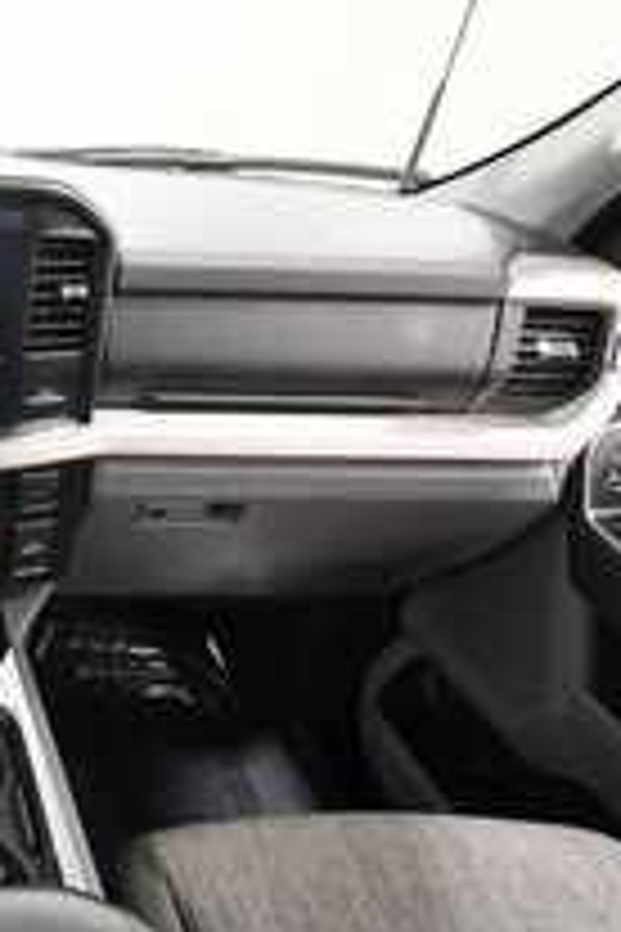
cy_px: 493
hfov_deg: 34.2
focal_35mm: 29
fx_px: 750
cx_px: -158
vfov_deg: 63.6
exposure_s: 1/100
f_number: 4.5
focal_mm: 10
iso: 3200
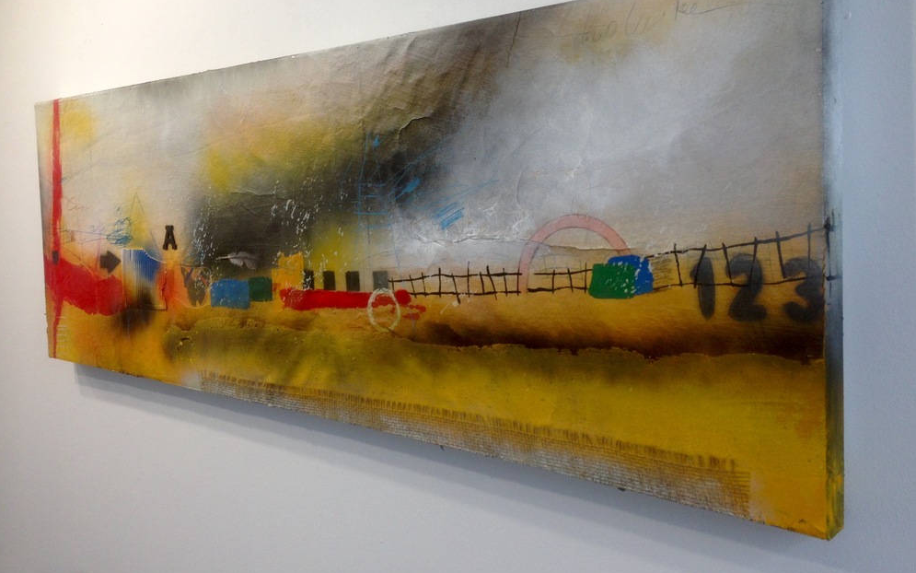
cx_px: 461
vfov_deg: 35.2
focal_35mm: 36
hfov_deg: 54.0
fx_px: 899
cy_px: 231
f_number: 2.4
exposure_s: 1/40
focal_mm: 4.12
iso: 50
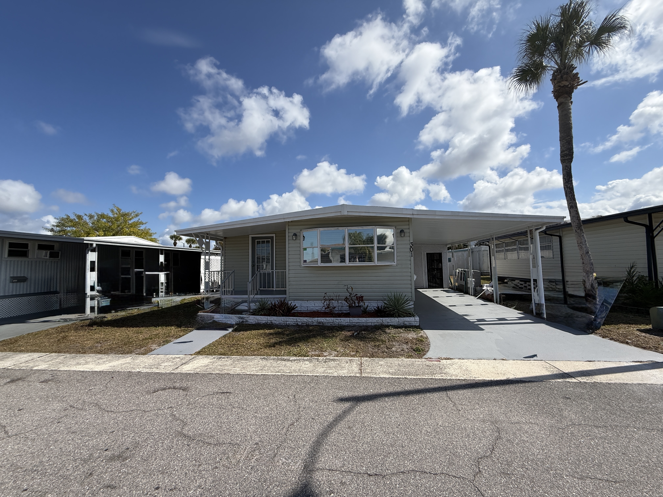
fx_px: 268
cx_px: 332
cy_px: 248
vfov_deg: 85.7
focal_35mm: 14
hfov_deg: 102.1
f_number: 2.2
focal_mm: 2.22
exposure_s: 1/2717
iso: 50
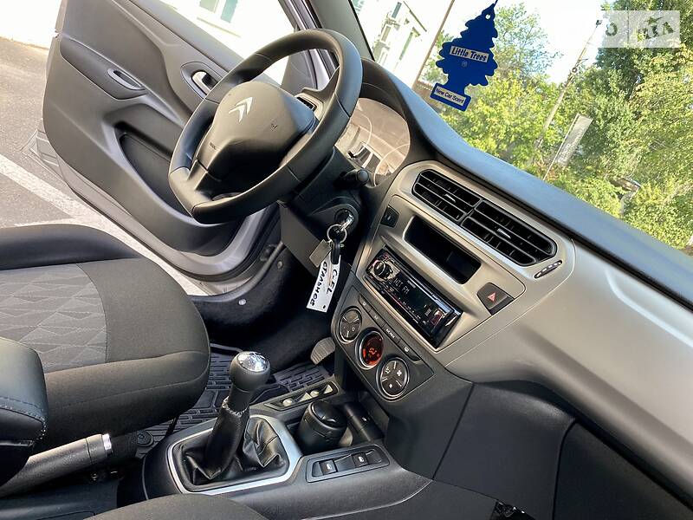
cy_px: 260
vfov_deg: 53.1
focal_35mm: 26
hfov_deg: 67.3
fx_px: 521
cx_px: 346
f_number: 1.8
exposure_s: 1/122
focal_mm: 4.2
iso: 50
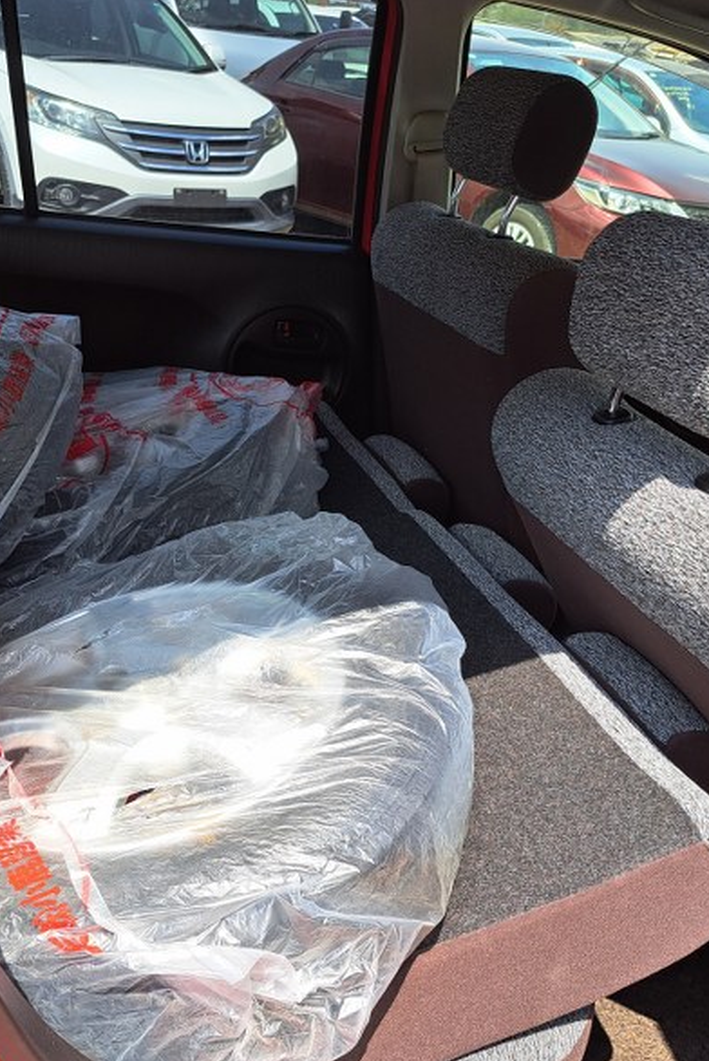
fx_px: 1003
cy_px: 539
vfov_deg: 55.8
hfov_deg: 38.9
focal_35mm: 34
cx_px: 313
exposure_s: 1/465
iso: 50
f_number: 1.8
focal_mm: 5.23
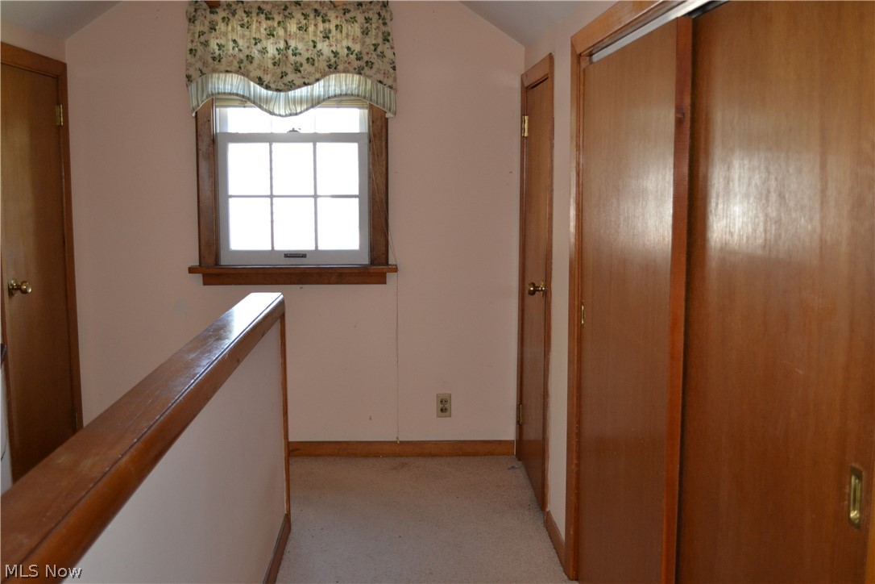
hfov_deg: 53.1
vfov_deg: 36.9
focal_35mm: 36
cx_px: 438
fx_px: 875
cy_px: 292
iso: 720
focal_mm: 24
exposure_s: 1/60
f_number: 4
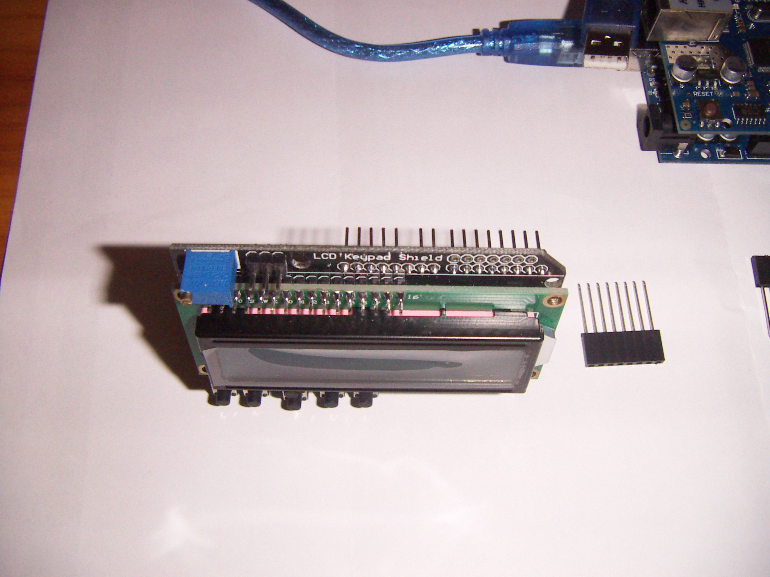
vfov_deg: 39.7
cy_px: 288
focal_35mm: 36
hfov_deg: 51.4
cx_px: 385
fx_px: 801
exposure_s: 1/50
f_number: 6.7
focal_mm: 4.7
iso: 200
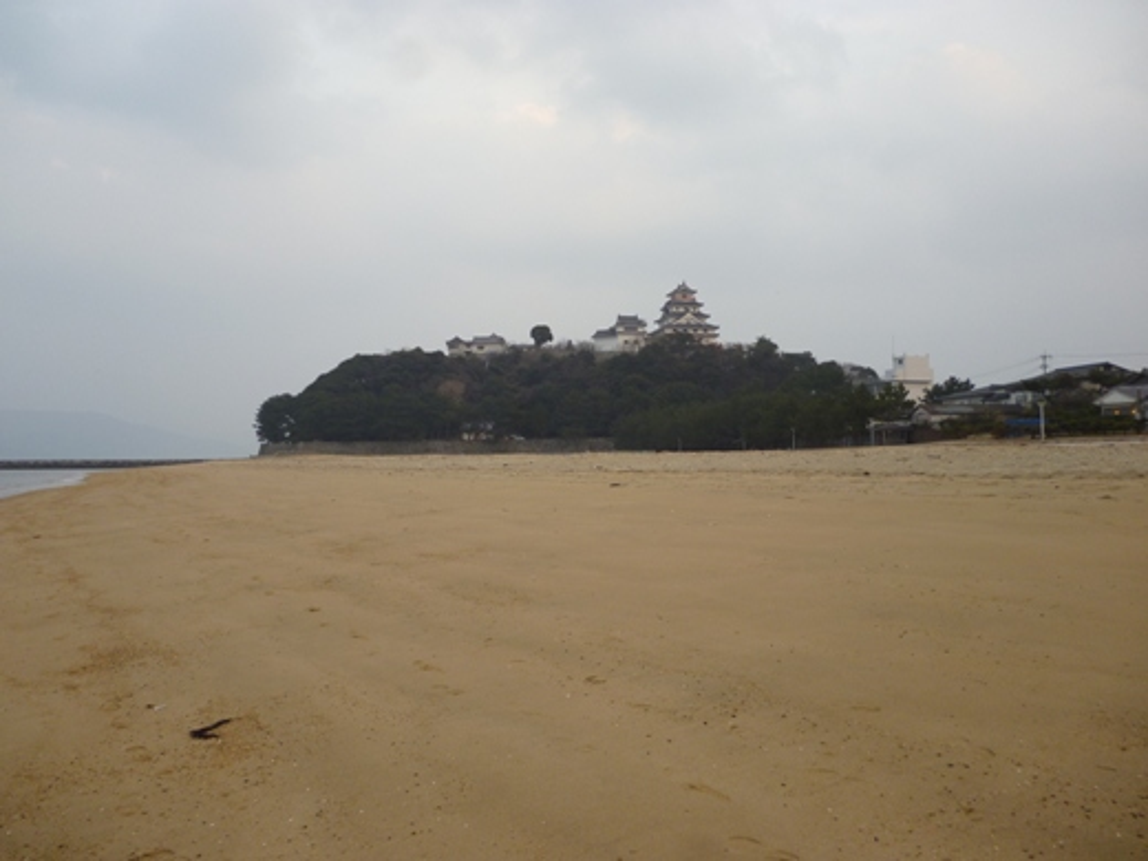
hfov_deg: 63.4
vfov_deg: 49.7
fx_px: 929
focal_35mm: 28
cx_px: 574
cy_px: 430
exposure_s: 1/60
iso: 100
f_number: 3.1
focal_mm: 5
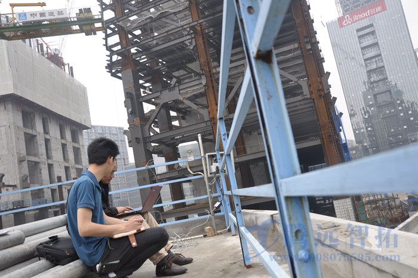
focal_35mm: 33
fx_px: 383
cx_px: 209
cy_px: 139
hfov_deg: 57.3
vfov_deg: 39.9
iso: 200
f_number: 5
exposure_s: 1/100
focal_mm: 22
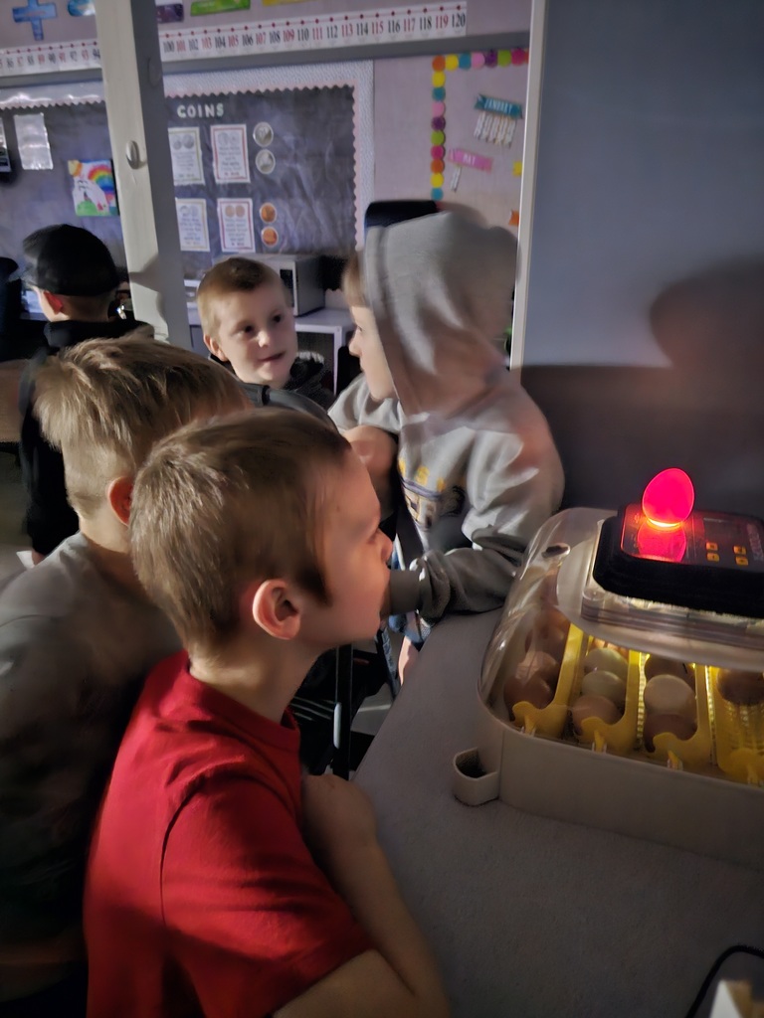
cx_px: 382
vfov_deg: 73.9
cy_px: 509
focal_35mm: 23
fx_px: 677
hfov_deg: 58.9
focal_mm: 6.3
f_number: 1.7
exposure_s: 1/4
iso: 3200
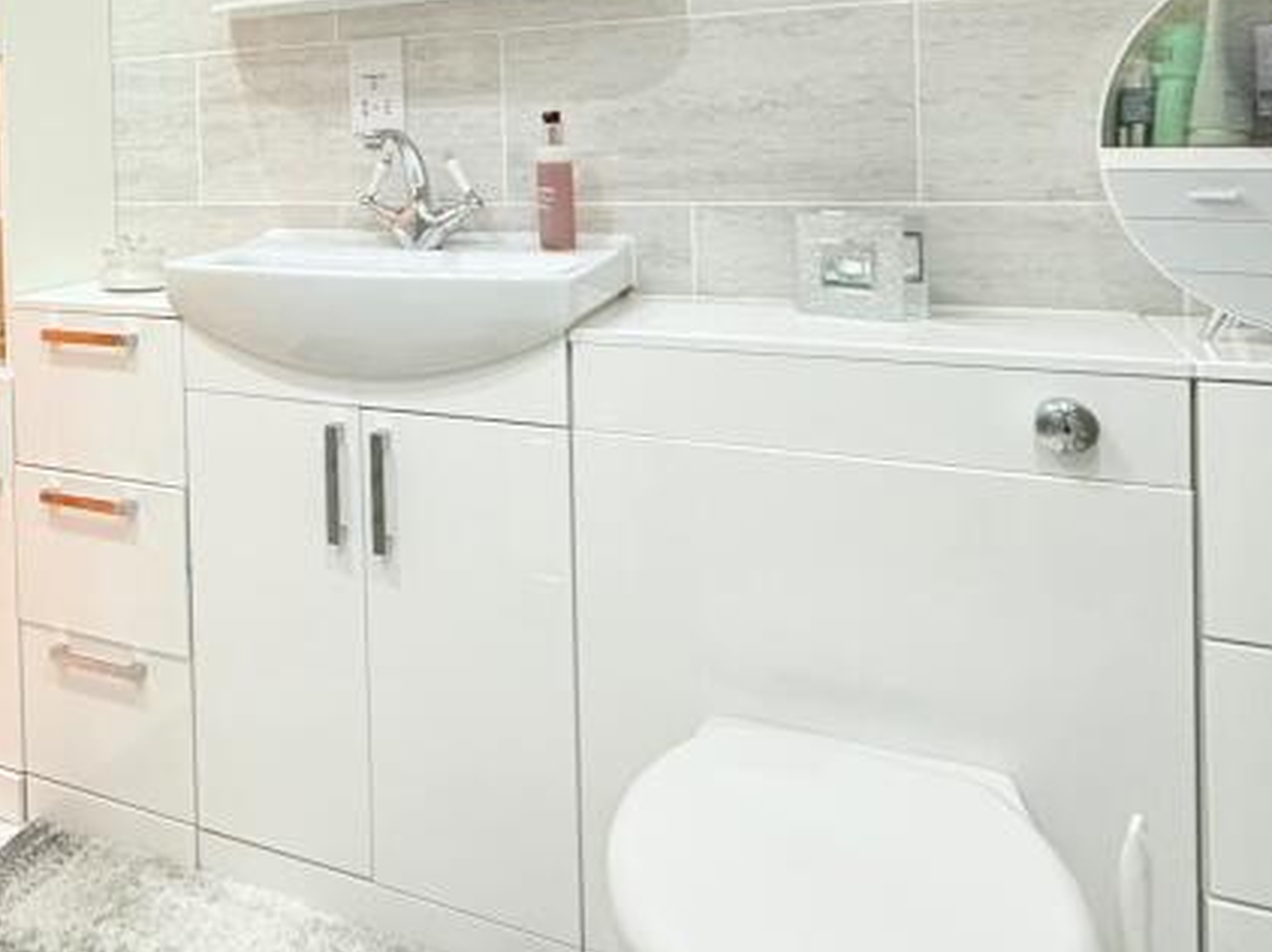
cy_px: 160
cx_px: 112
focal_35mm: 34
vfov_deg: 39.7
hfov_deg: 48.0
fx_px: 1249
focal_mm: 2.22
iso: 200
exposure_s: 1/50
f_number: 2.2
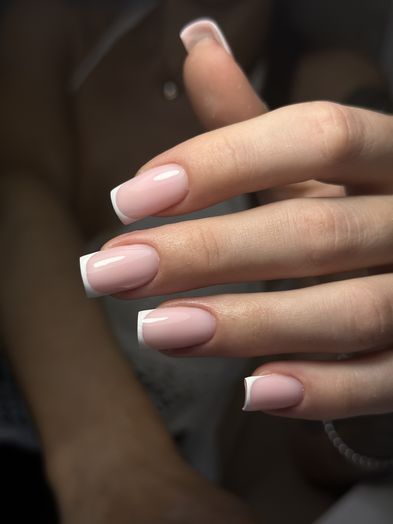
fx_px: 727
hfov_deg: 30.3
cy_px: 262
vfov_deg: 39.7
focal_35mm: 48
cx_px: 196
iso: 80
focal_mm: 6.86
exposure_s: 1/2070
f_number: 1.78
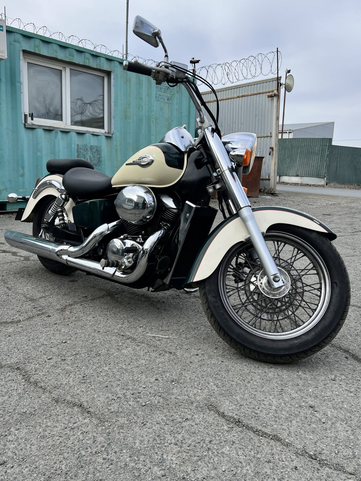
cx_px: 181
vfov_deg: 63.4
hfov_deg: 49.7
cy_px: 225
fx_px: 389
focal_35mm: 28
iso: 50
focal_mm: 5.7
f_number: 1.5
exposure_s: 1/2208
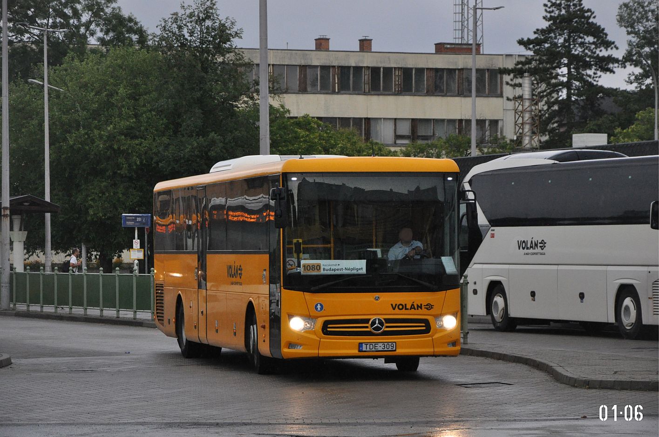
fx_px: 2688
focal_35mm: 147
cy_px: 218
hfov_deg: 14.0
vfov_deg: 9.3
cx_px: 330
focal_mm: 98
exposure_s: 1/400
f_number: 5.6
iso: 1600
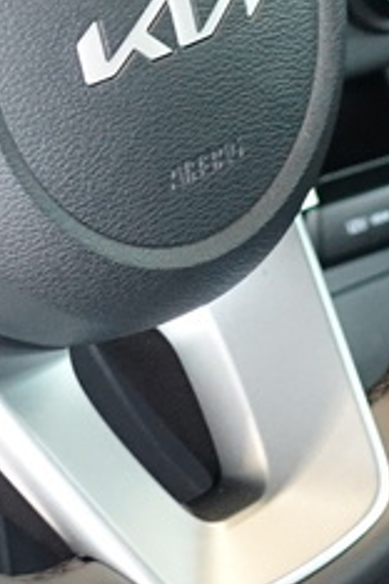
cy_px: 374
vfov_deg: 12.4
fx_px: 2690
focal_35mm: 166
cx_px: 7
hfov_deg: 8.2
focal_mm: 8.8
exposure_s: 1/40
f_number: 1.8
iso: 800
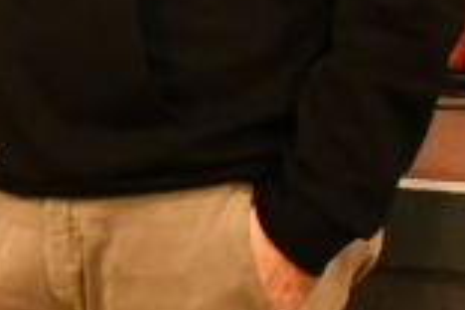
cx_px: -966
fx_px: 3810
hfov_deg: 6.4
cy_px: -174
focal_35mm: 295
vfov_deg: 4.6
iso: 5600
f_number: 4
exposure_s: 1/60
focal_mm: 30
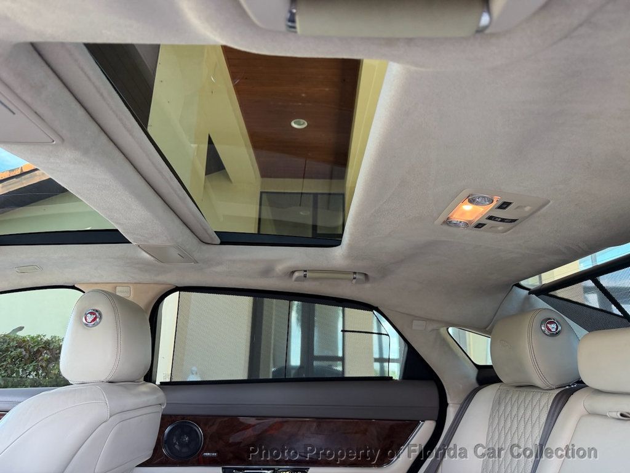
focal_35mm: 24
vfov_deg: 56.8
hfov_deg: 71.6
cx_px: 315
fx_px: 437
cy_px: 236
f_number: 1.78
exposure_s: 1/112
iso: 200
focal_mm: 6.76
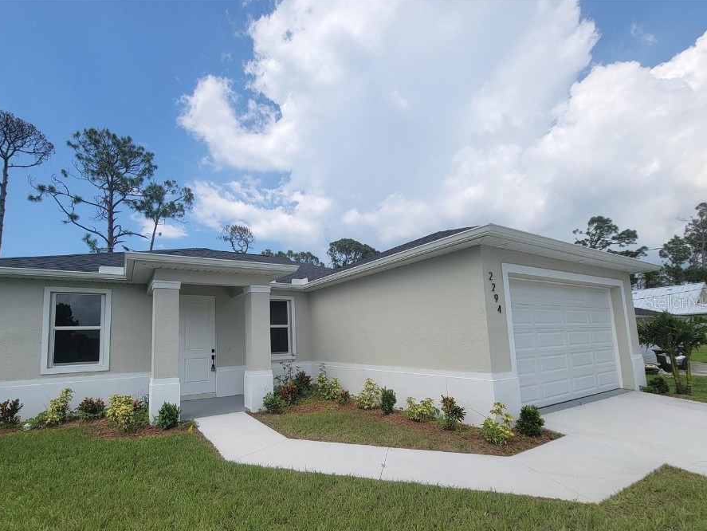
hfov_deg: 97.7
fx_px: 306
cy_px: 301
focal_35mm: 15
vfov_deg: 81.3
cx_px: 312
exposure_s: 1/2346
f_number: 2.2
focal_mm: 2.2
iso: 50
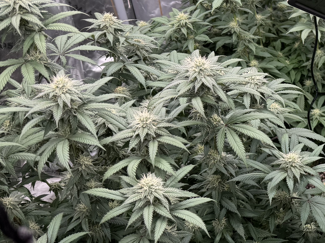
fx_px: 620
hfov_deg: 25.2
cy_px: 179
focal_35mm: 66
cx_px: 426
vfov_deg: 22.1
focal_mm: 6.76
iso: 80
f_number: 1.78
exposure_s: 1/1010
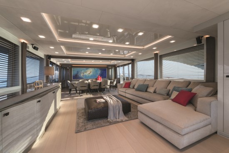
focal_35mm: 14
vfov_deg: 81.2
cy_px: 76
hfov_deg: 104.2
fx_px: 89
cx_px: 114
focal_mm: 14
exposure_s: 1/10
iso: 200
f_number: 11
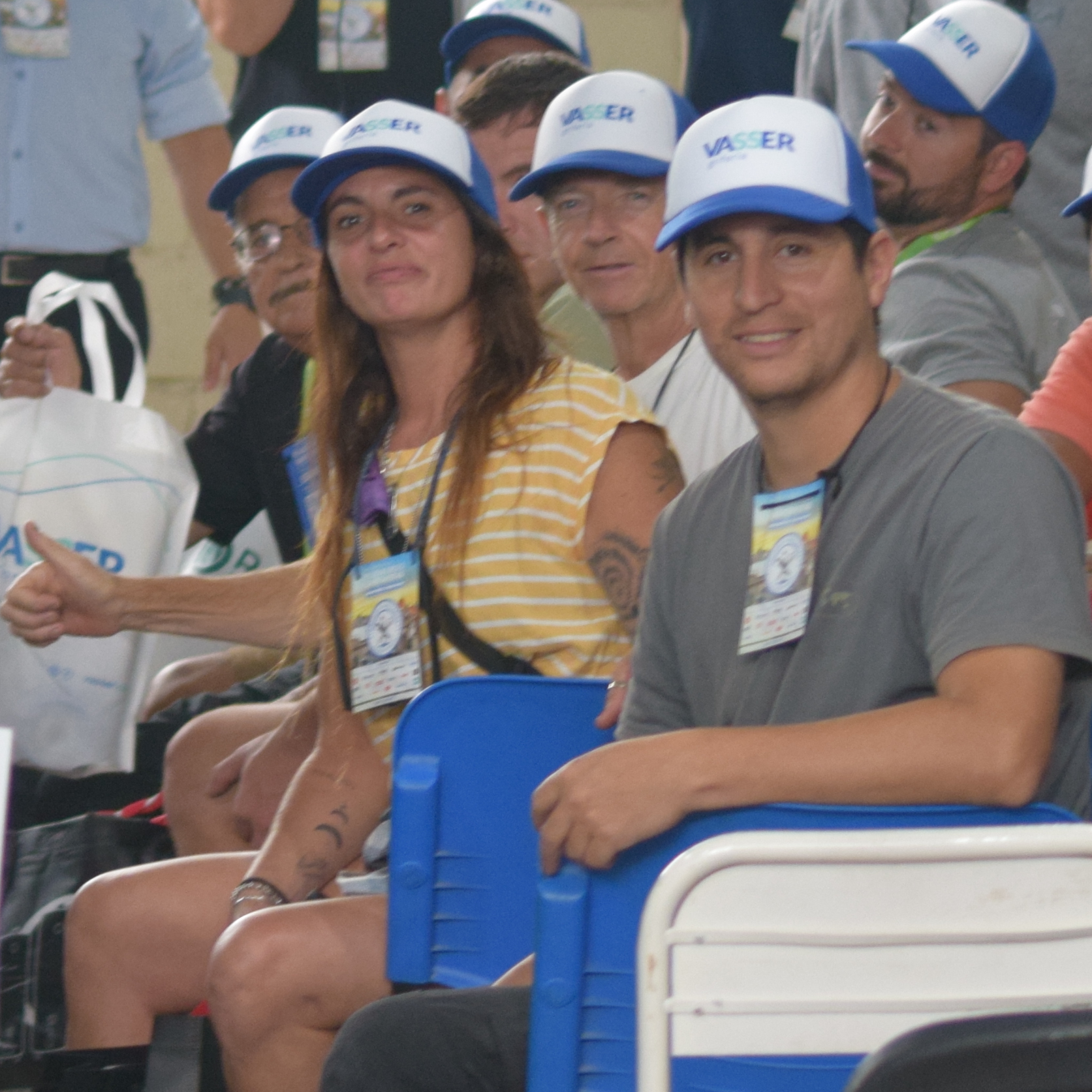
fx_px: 11421
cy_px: 381
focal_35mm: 320
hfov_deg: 5.5
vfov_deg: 5.5
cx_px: 158
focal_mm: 70
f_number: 4
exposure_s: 1/60
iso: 900
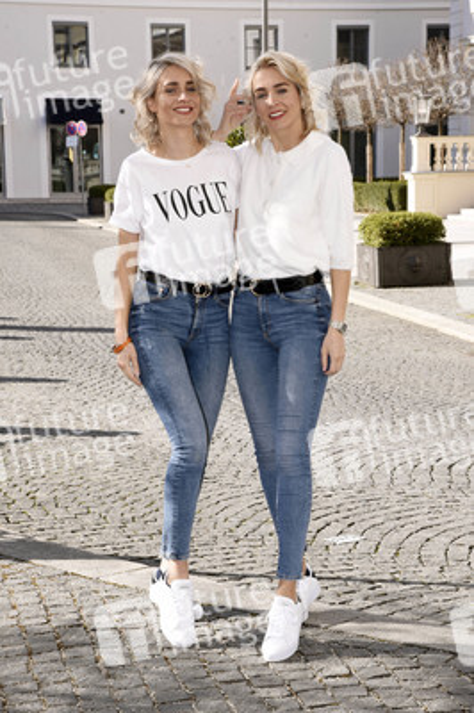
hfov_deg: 17.5
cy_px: 356
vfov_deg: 26.0
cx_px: 237
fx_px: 1543
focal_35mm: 78
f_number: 11
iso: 320
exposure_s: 1/160
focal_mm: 78
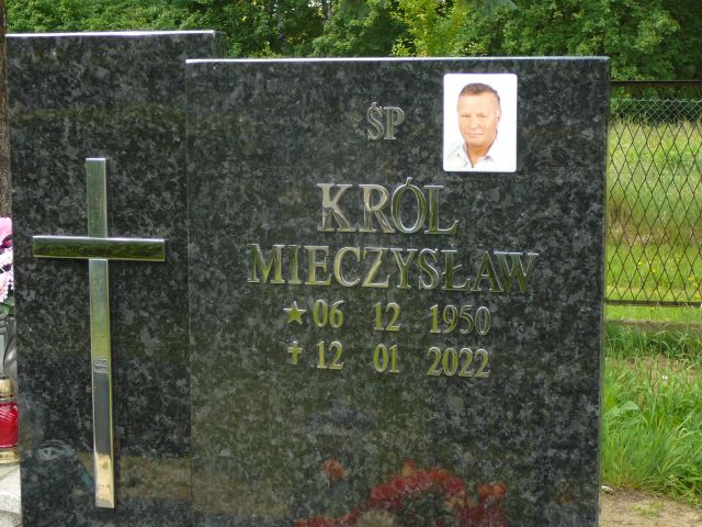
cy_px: 264
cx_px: 351
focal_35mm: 65
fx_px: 1318
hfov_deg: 29.8
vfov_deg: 22.6
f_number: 3.6
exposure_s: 1/100
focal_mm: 9.7
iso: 80
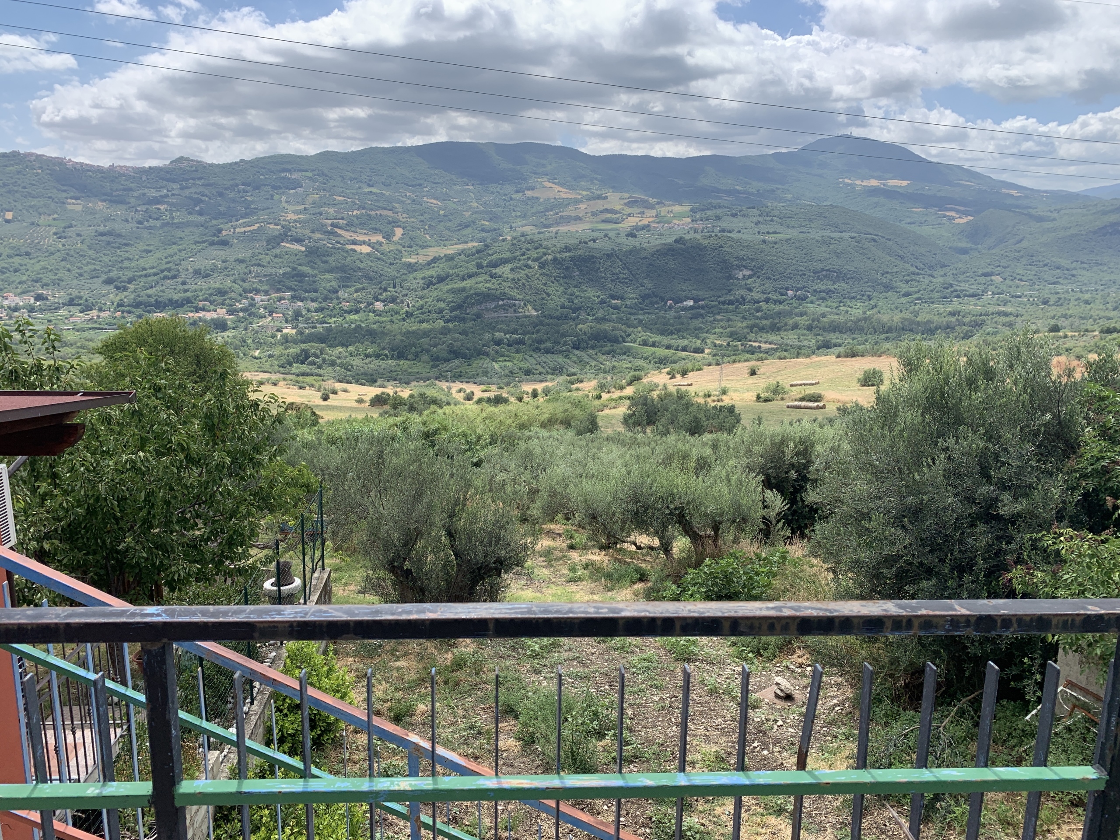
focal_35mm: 26
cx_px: 560
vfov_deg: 53.1
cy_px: 420
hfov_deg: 67.3
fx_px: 841
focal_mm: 4.25
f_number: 1.8
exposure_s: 1/1880
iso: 25
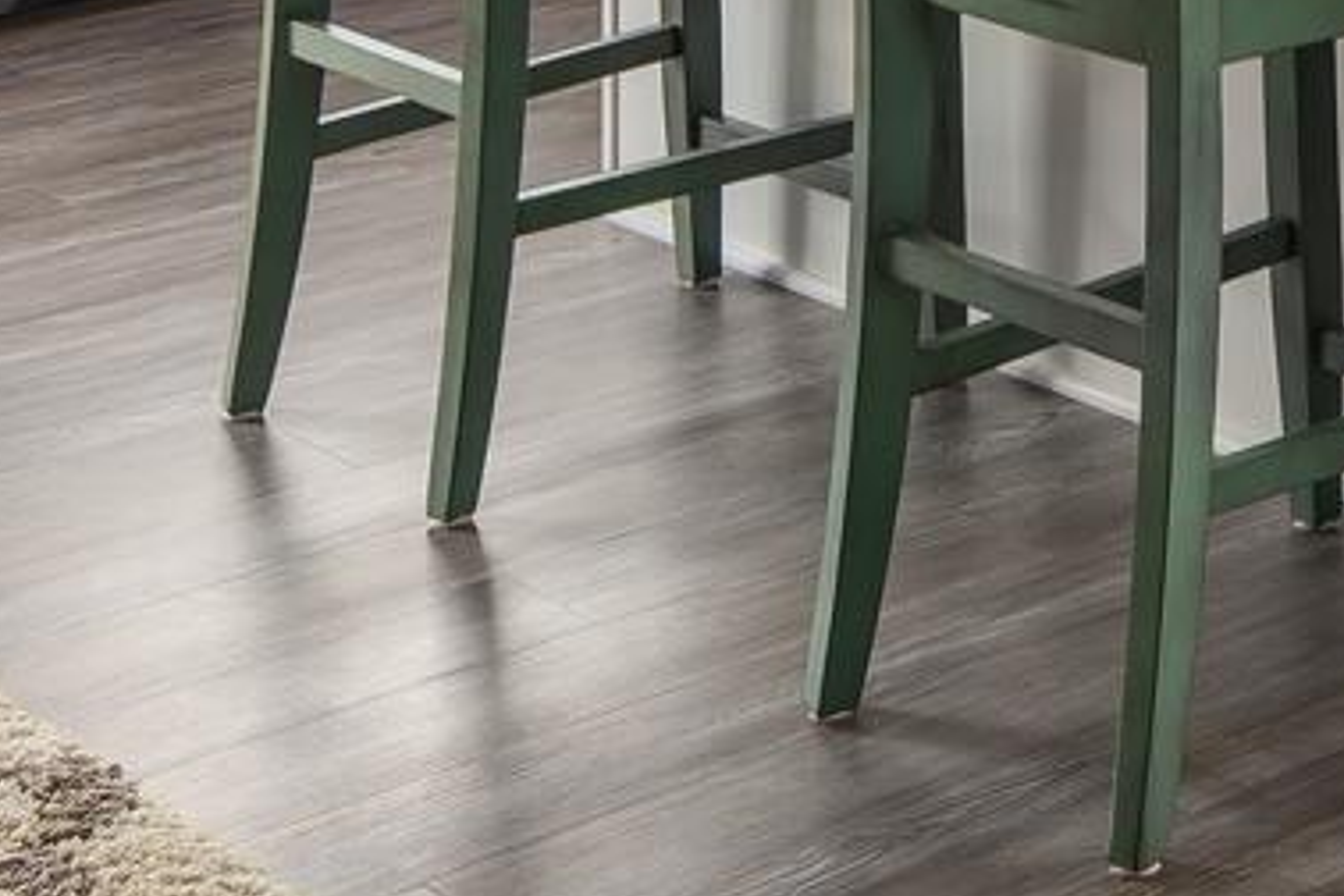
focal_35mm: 103
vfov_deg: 12.7
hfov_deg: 18.9
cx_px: 1564
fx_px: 3845
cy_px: -402
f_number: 8
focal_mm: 19
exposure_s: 1/250
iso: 200
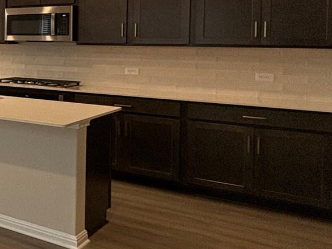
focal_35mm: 49
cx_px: -215
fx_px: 470
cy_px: 49
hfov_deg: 24.7
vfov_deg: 29.0
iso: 160
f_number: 2.2
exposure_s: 1/120
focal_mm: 2.22
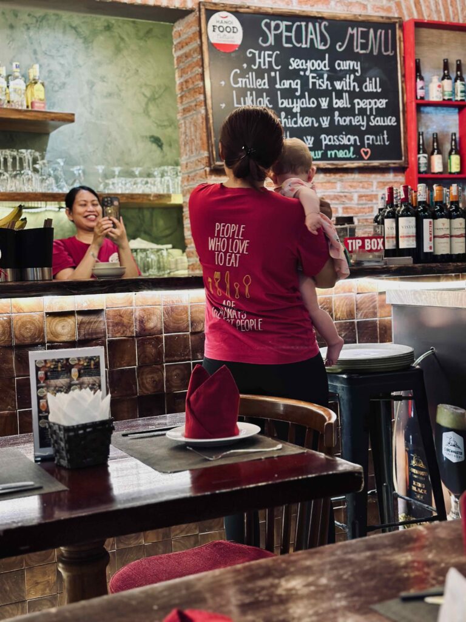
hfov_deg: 30.3
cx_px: 233
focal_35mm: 48
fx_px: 862
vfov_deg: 39.7
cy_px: 311
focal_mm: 6.86
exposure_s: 1/33
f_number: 1.78
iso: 320
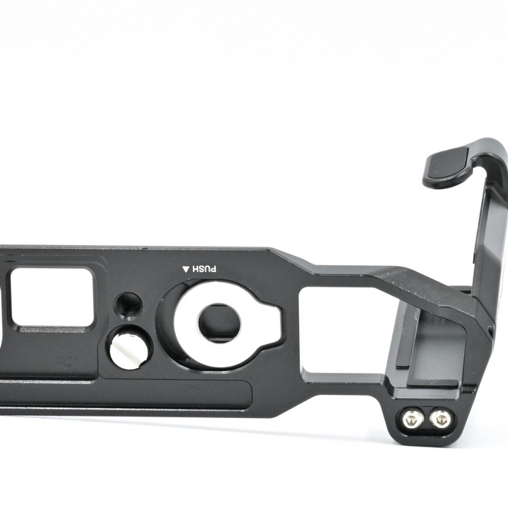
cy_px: 254
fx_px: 2241
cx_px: 182
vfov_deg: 12.9
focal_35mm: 135
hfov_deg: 12.9
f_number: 25
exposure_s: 1/80
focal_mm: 105
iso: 640
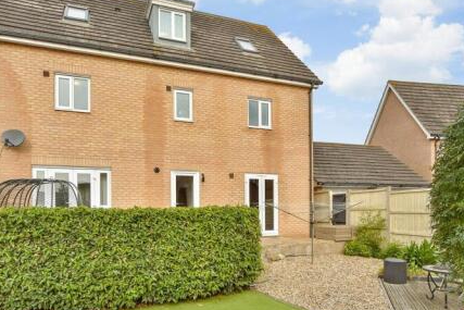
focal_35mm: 23
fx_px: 297
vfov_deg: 53.9
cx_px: 231
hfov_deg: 76.1
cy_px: 210
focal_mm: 10
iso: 500
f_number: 8
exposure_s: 1/250
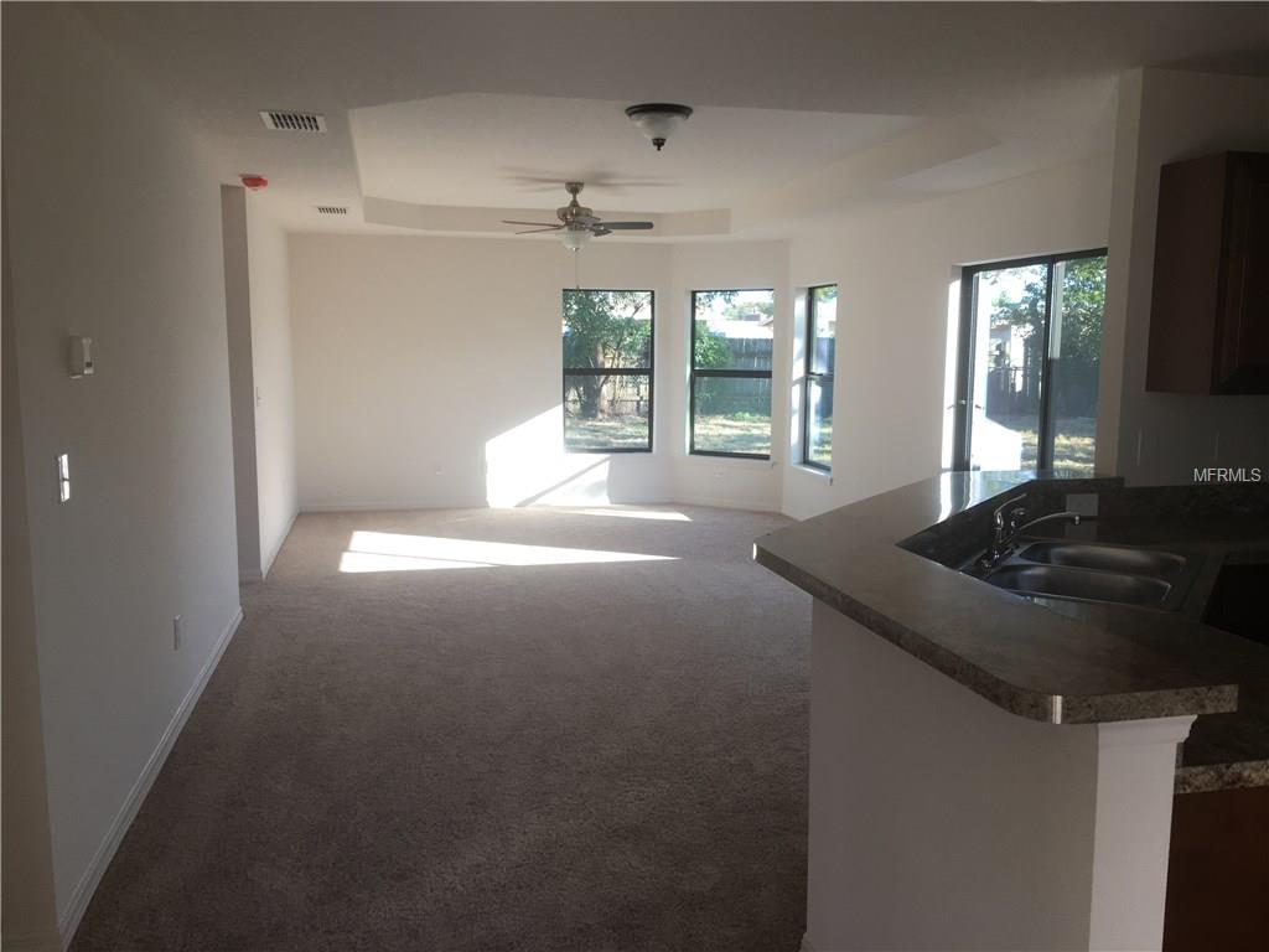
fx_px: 1063
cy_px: 476
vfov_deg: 48.2
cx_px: 634
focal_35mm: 29
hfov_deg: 61.7
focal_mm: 4.15
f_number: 2.2
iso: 40
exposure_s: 1/120
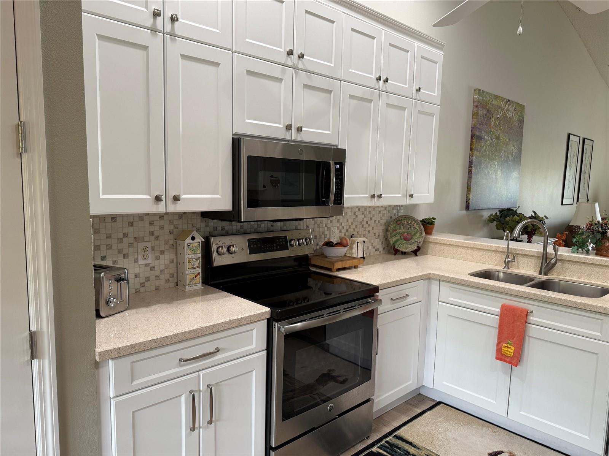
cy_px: 228
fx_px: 422
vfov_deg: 56.8
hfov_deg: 71.6
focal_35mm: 24
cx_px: 304
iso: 125
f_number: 1.78
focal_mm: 6.76
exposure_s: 1/60
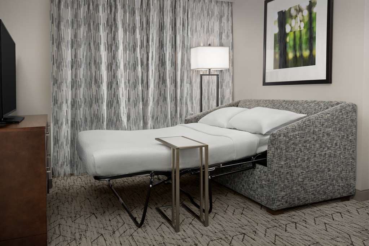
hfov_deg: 58.7
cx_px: 184
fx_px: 328
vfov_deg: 41.1
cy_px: 123
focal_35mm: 32
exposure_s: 1/125
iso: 400
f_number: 11
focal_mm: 32
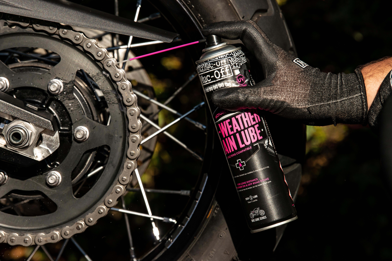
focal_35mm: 185
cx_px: 196
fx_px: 2015
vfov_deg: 7.4
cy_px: 130
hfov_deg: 11.1
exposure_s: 1/5000
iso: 800
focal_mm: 185
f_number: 5.6
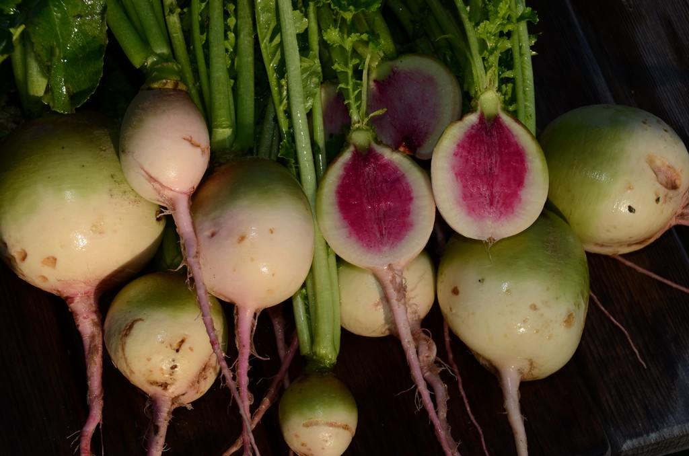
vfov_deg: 14.0
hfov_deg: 21.0
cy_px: 228
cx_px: 344
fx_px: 1862
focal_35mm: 98
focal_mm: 65
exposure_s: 1/250
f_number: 9
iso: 100
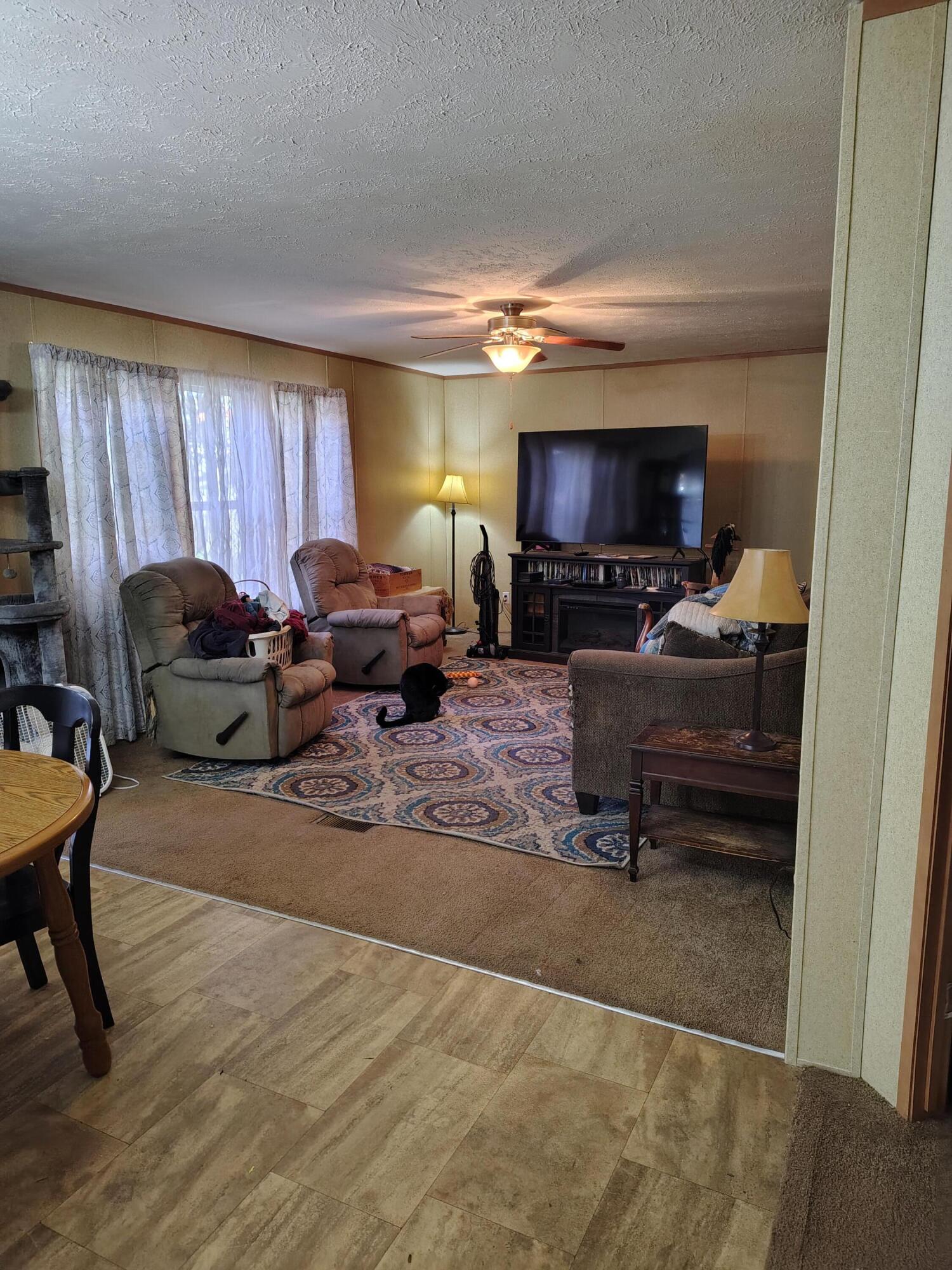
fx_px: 880
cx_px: 476
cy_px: 635
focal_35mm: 24
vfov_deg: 71.6
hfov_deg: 56.8
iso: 1447
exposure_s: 1/60
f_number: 1.8
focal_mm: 5.56
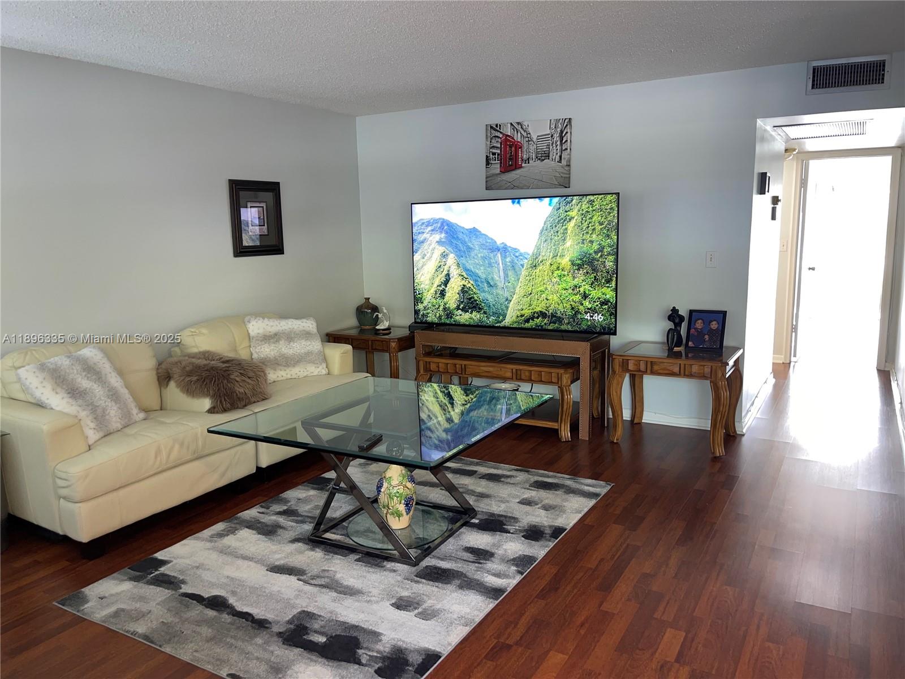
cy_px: 340
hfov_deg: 69.4
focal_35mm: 25
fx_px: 654
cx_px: 452
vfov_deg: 54.9
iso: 40
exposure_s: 1/15
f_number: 1.6
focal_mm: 5.1
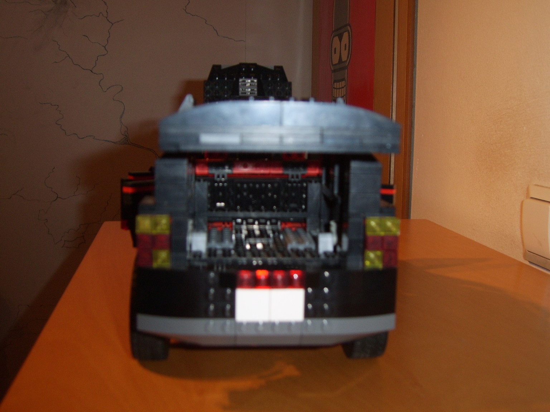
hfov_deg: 38.9
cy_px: 206
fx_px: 779
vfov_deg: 29.7
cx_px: 275
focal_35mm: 49
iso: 100
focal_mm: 10
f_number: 3.2
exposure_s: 1/40
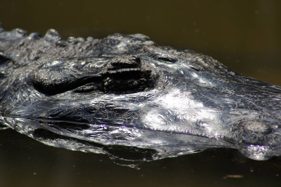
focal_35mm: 450
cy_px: 94
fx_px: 3511
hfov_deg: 4.6
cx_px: 140
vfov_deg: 3.1
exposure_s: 1/500
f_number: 6.3
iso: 100
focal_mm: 300
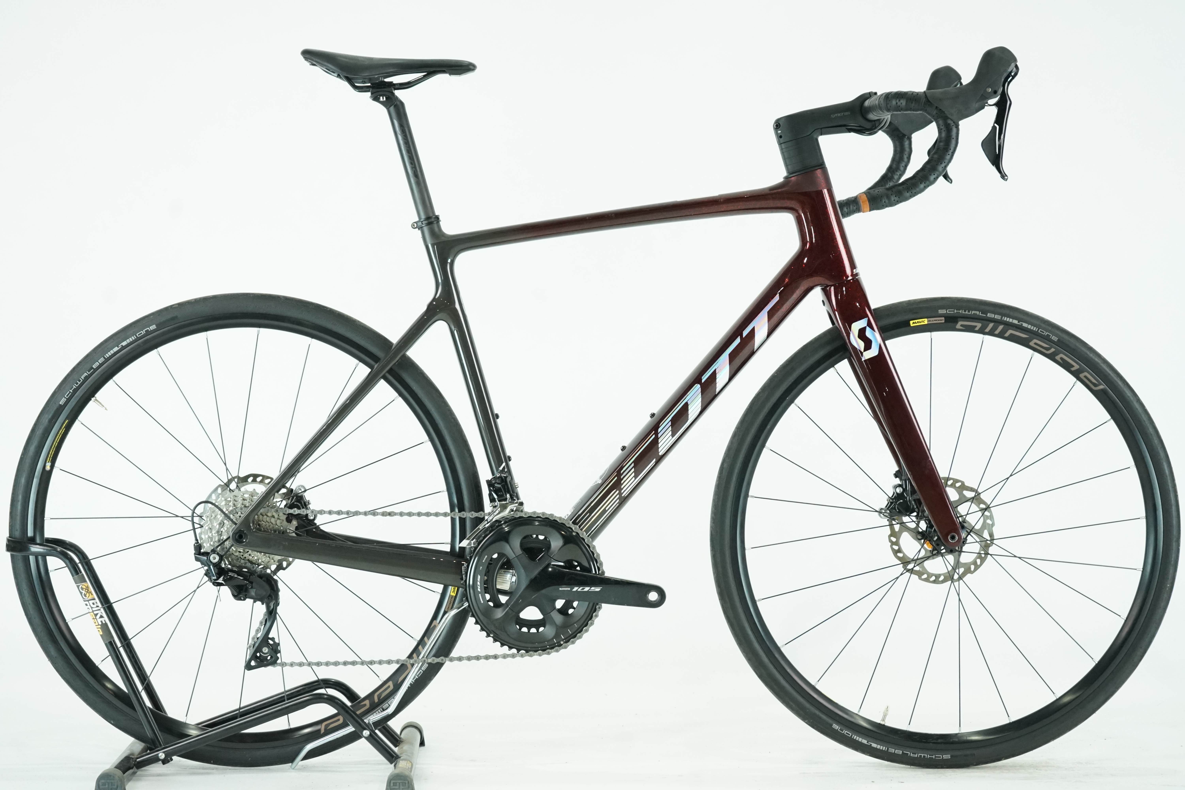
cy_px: 395
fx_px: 2304
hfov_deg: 28.8
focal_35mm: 70
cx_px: 592
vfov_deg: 19.5
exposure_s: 1/200
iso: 2500
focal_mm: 70
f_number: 5.6
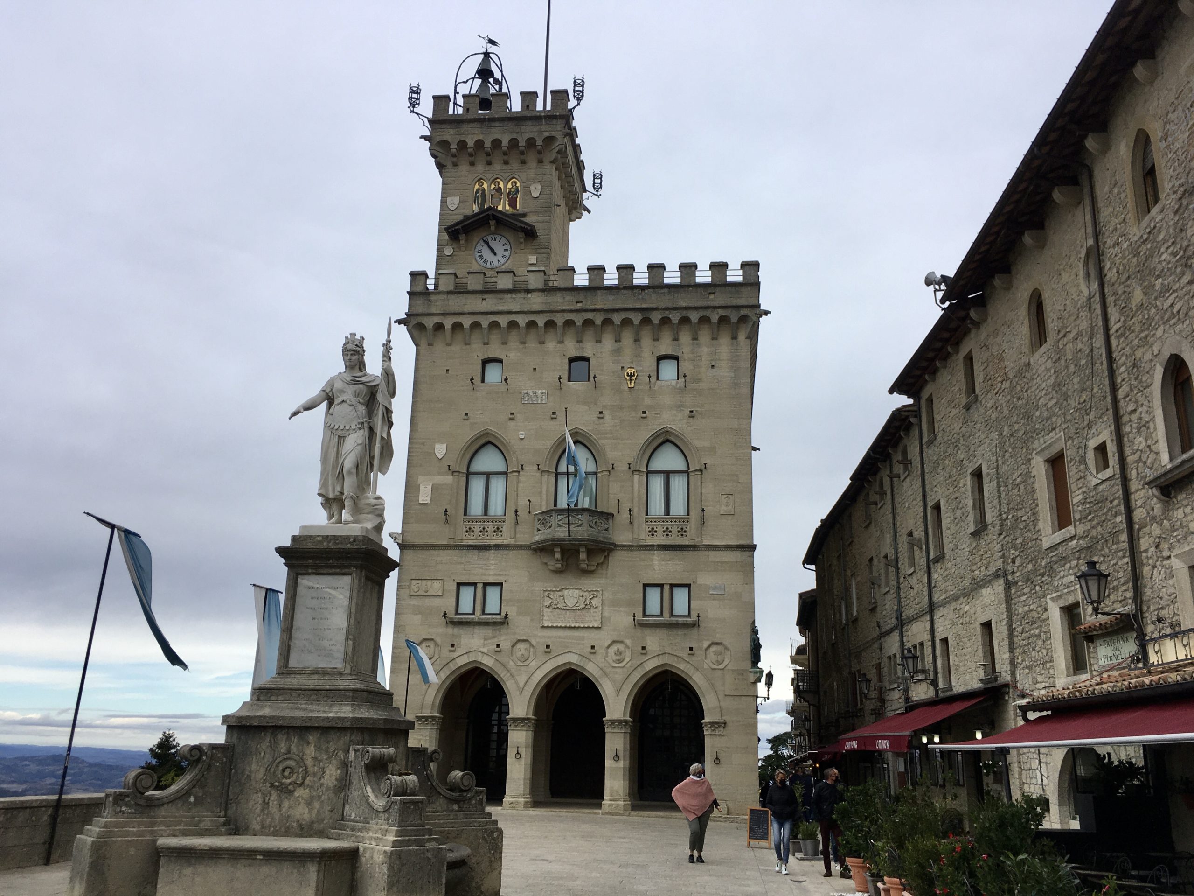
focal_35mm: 29
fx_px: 1000
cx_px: 597
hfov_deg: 61.7
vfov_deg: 48.2
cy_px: 448
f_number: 2.2
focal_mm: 4.15
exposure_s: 1/927
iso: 25
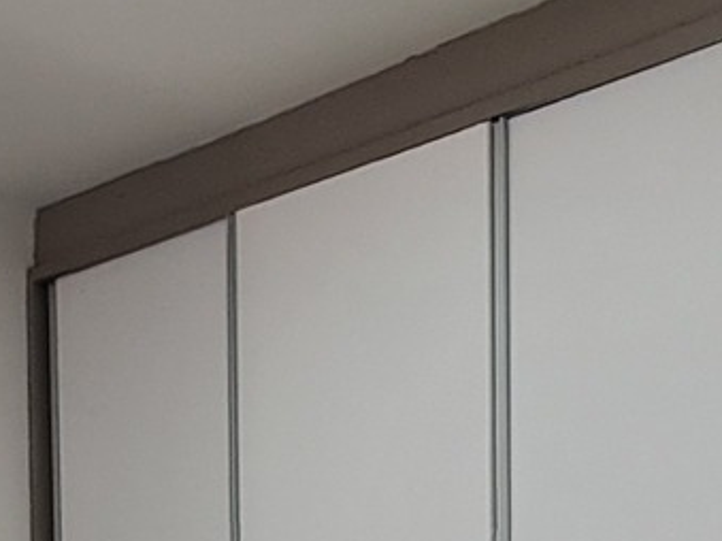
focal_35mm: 77
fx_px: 1605
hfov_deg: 24.9
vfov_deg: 17.1
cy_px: 837
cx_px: 145
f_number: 2.2
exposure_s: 1/40
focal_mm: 1.64
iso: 100
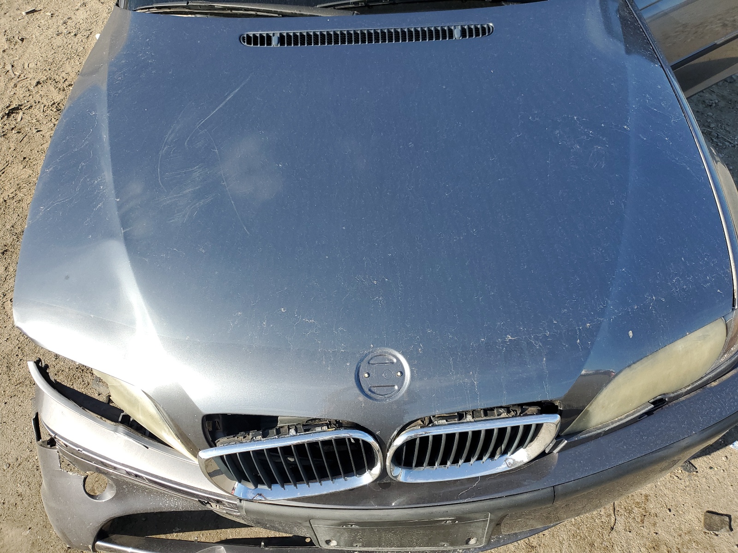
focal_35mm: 26
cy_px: 276
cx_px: 369
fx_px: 554
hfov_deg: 67.3
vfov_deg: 53.1
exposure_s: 1/1250
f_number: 1.5
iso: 50
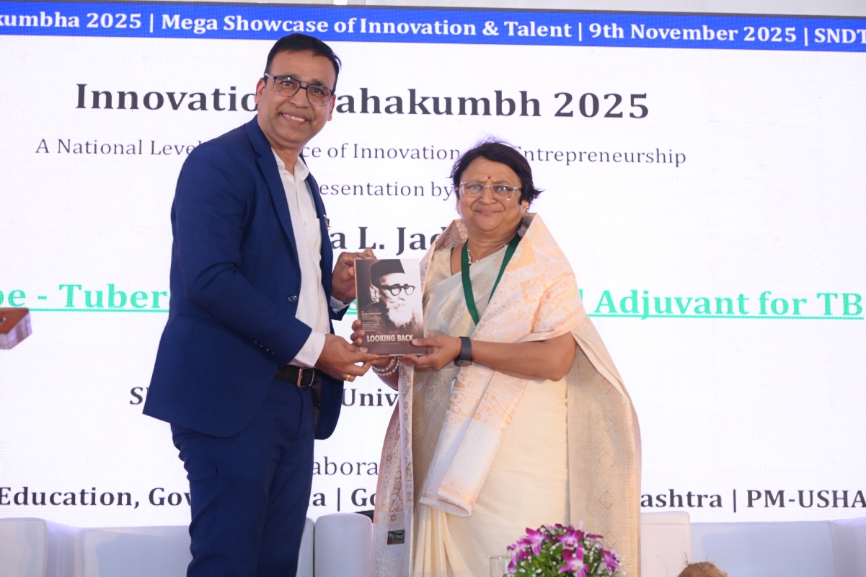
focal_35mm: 70
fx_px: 1683
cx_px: 433
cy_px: 288
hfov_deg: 28.9
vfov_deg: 19.4
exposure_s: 1/125
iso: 1600
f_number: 5.6
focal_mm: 70
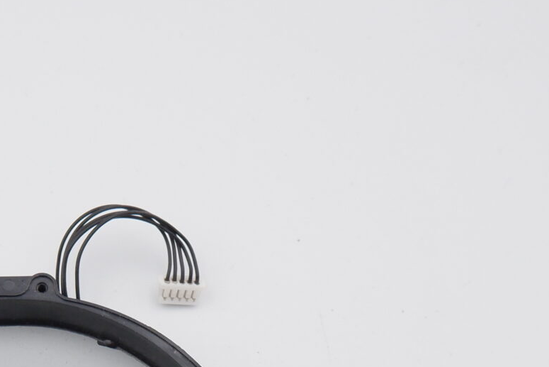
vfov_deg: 16.6
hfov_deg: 25.8
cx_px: 60
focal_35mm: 76
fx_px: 1159
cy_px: 522
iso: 800
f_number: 5.6
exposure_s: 1/280
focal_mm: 15
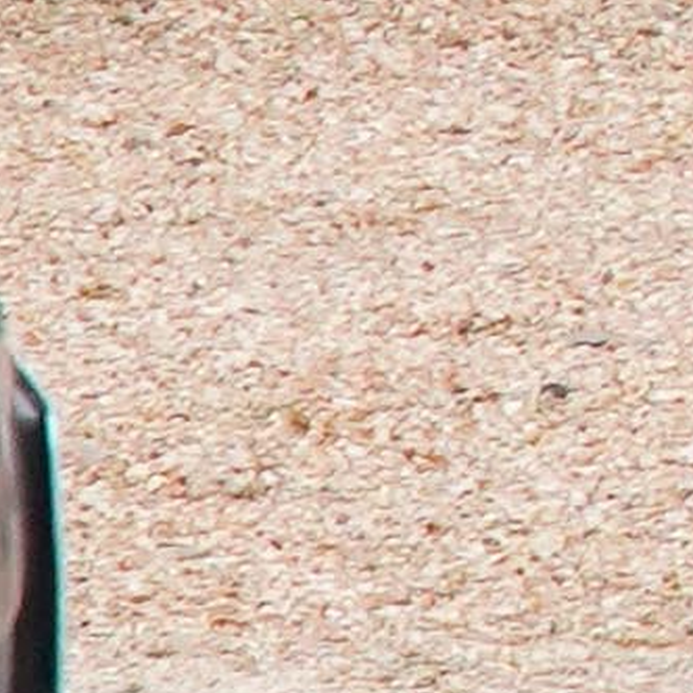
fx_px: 95944
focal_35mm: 4236
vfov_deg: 0.4
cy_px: -1616
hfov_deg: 0.4
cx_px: 4024
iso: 3200
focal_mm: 280
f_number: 9
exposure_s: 1/500
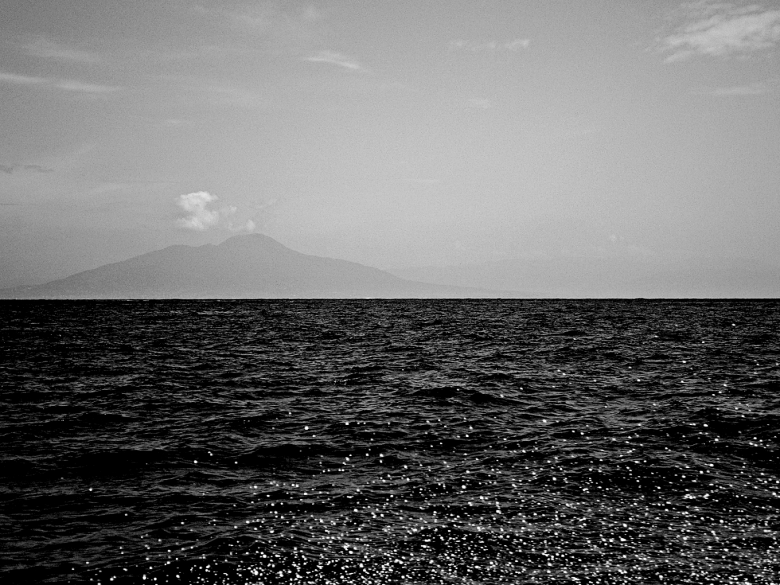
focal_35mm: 73
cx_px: 390
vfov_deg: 20.2
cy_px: 292
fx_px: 1645
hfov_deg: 26.7
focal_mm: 13
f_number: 4.4
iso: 80
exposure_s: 1/1250
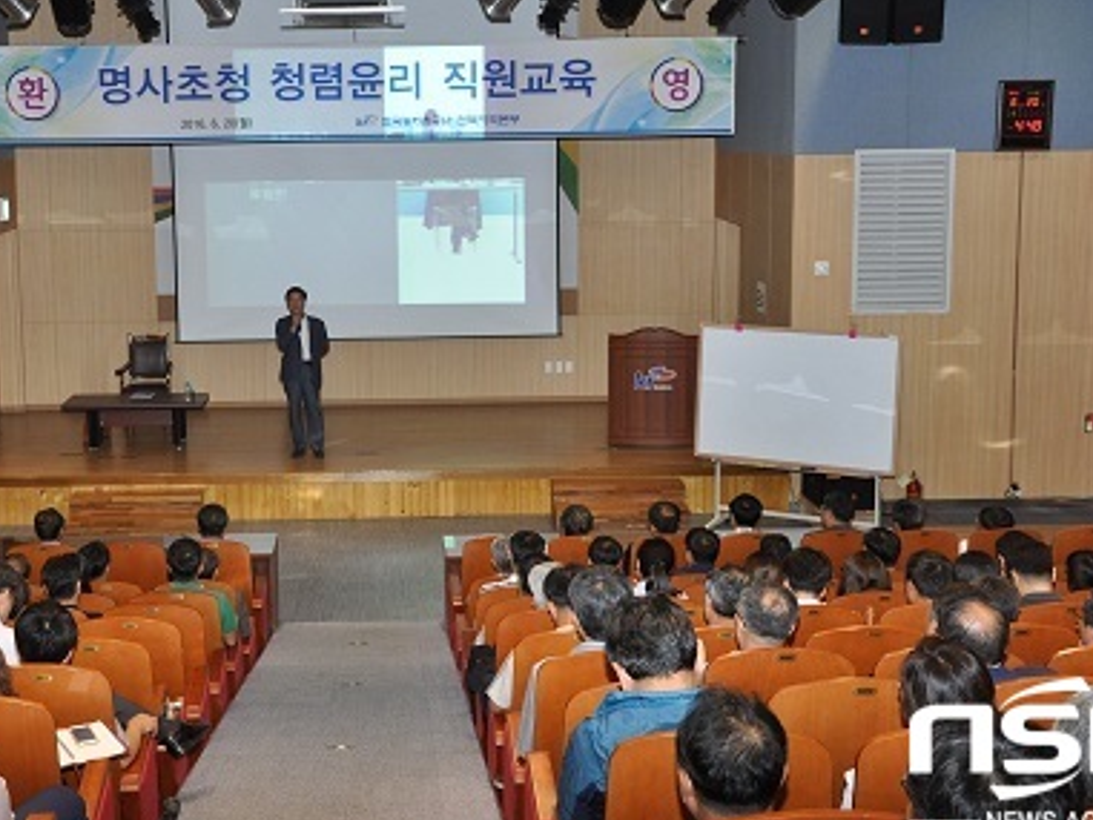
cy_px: 374
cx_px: 393
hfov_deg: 34.7
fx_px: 1737
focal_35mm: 55
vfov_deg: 26.6
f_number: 4
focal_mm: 26
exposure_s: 1/60
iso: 800
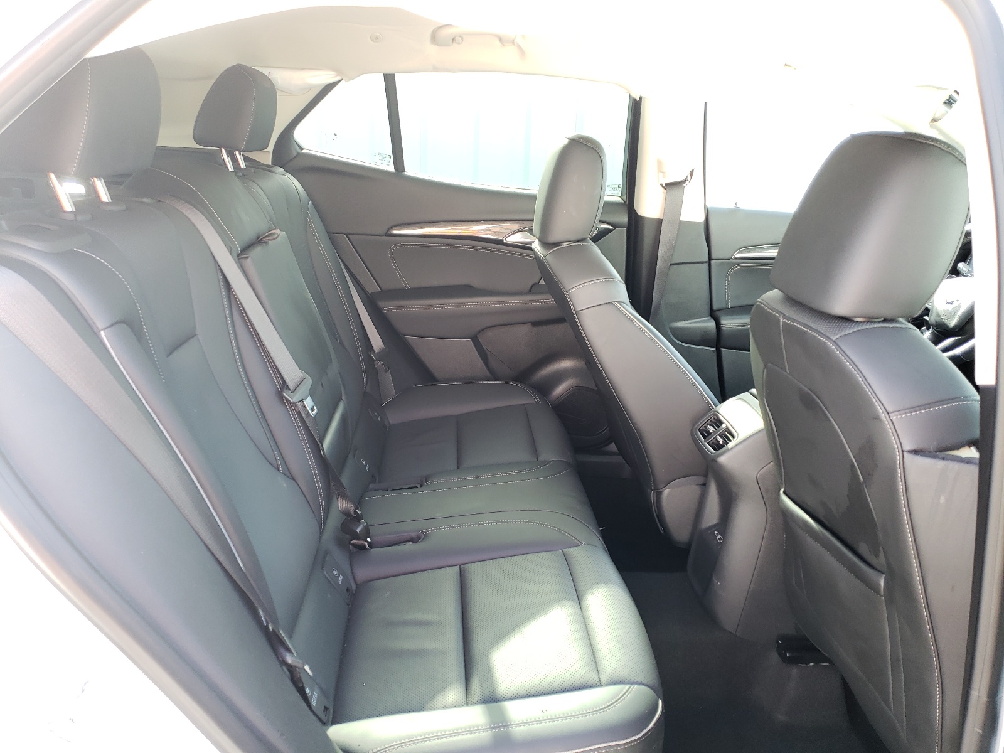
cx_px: 502
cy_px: 376
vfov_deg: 53.1
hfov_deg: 67.3
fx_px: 754
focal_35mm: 26
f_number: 1.5
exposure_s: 1/60.2
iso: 61
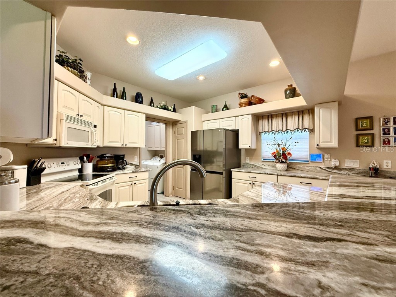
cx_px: 198
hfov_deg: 102.1
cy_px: 148
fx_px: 160
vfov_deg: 85.7
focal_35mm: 14
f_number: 2.2
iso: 250
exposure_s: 1/120
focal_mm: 2.22
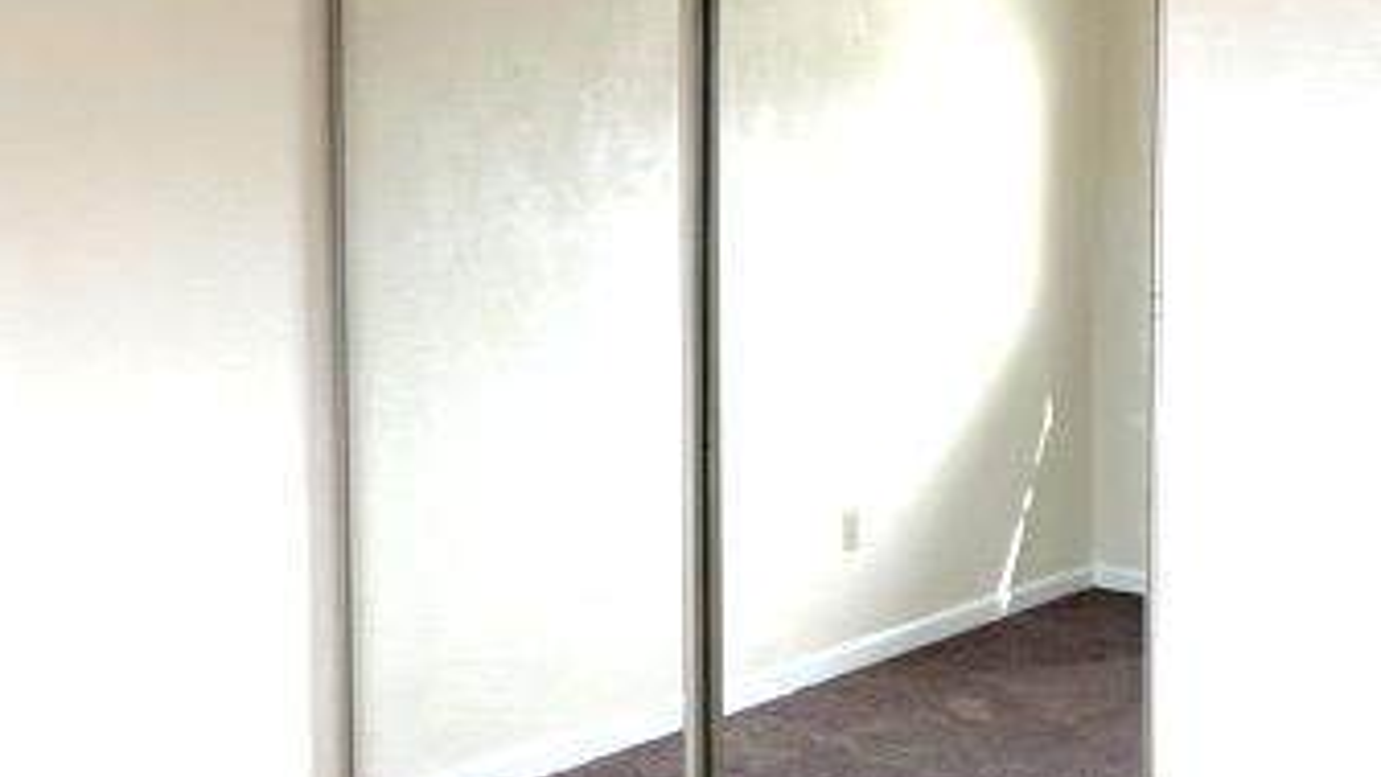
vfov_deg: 22.2
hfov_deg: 37.2
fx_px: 1977
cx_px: 284
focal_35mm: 54
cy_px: 308
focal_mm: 5.1
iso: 100
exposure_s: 1/121
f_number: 1.6
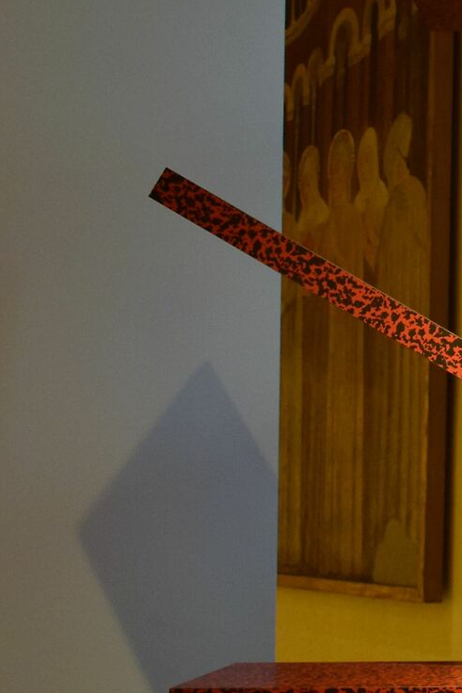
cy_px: 313
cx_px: 714
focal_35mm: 88
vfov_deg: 23.1
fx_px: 1693
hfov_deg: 14.4
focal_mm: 18
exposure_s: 1/60
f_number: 4
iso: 800
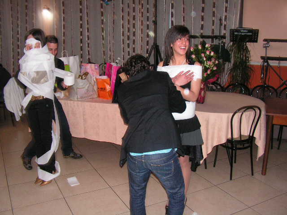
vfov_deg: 39.7
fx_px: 298
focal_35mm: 36
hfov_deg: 51.4
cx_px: 144
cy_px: 108
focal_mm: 6
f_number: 3.2
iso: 200
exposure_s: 1/40
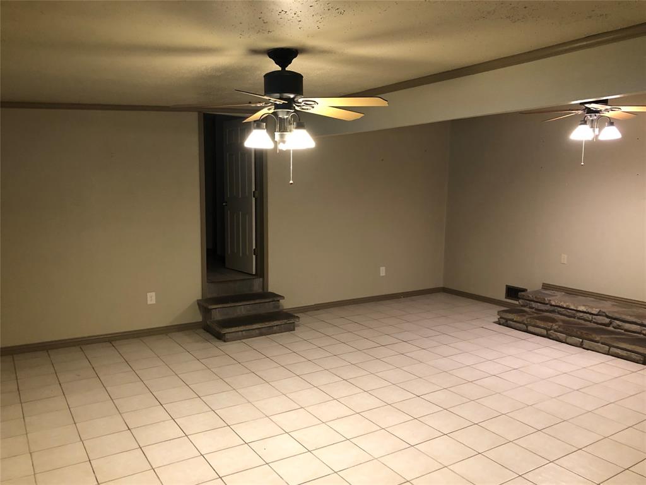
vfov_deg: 49.7
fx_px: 523
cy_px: 242
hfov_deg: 63.4
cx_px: 323
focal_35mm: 28
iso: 100
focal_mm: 3.99
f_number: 1.8
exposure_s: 1/13
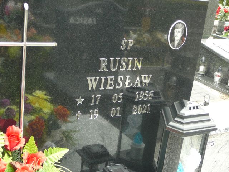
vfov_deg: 28.0
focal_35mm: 52
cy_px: 86
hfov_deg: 36.8
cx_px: 114
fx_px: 344
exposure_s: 1/80
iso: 80
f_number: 3.4
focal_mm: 7.8
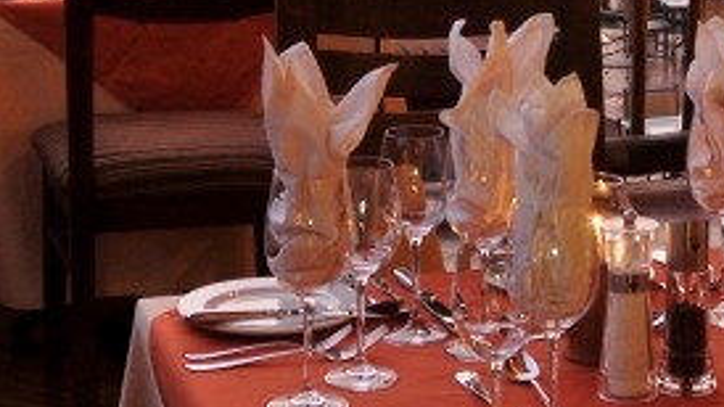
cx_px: 632
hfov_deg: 16.4
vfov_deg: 9.0
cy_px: -322
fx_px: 2476
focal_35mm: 129
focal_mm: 22
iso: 200
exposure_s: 1
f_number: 4.8
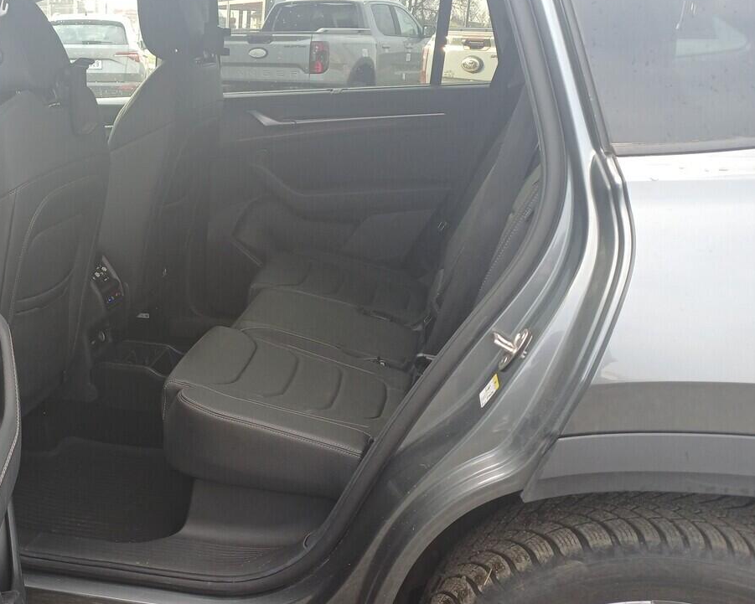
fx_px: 872
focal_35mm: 39
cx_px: 203
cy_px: 333
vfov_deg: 38.2
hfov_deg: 45.5
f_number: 1.8
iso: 50
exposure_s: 1/100
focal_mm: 4.65
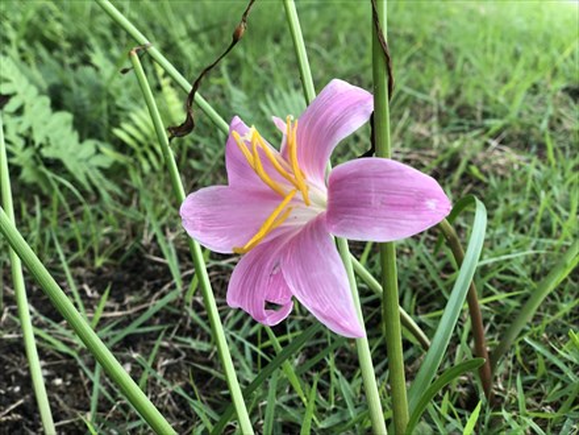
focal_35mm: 52
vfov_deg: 28.0
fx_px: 870
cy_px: 218
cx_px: 290
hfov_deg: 36.8
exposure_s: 1/120
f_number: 2.4
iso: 32
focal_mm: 6
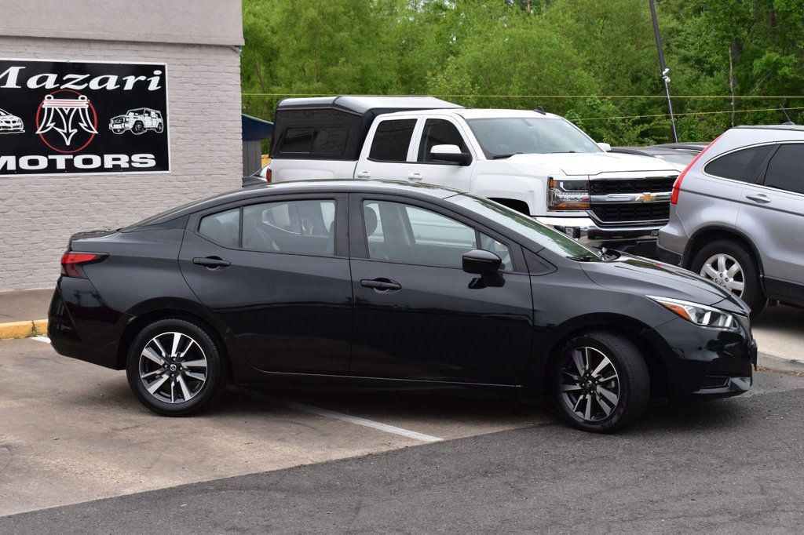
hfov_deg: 31.9
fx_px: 1406
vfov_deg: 21.6
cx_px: 402
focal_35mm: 63
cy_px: 268
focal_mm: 42
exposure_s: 1/250
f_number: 10
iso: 400
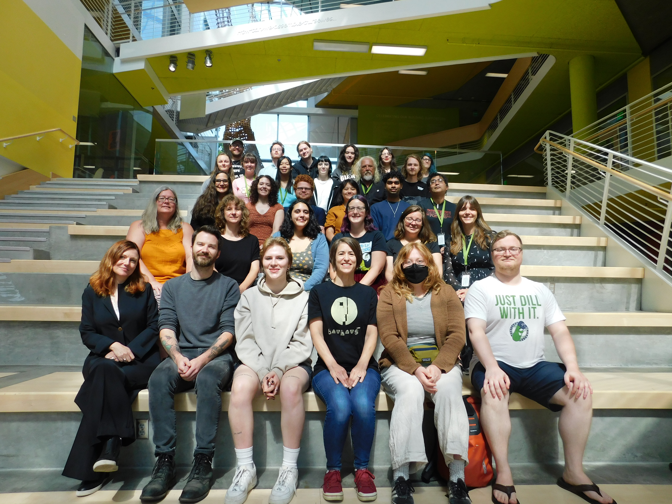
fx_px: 446
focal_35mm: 23
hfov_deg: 73.9
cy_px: 252
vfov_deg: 58.9
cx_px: 336
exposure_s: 1/200
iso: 125
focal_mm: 4
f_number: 3
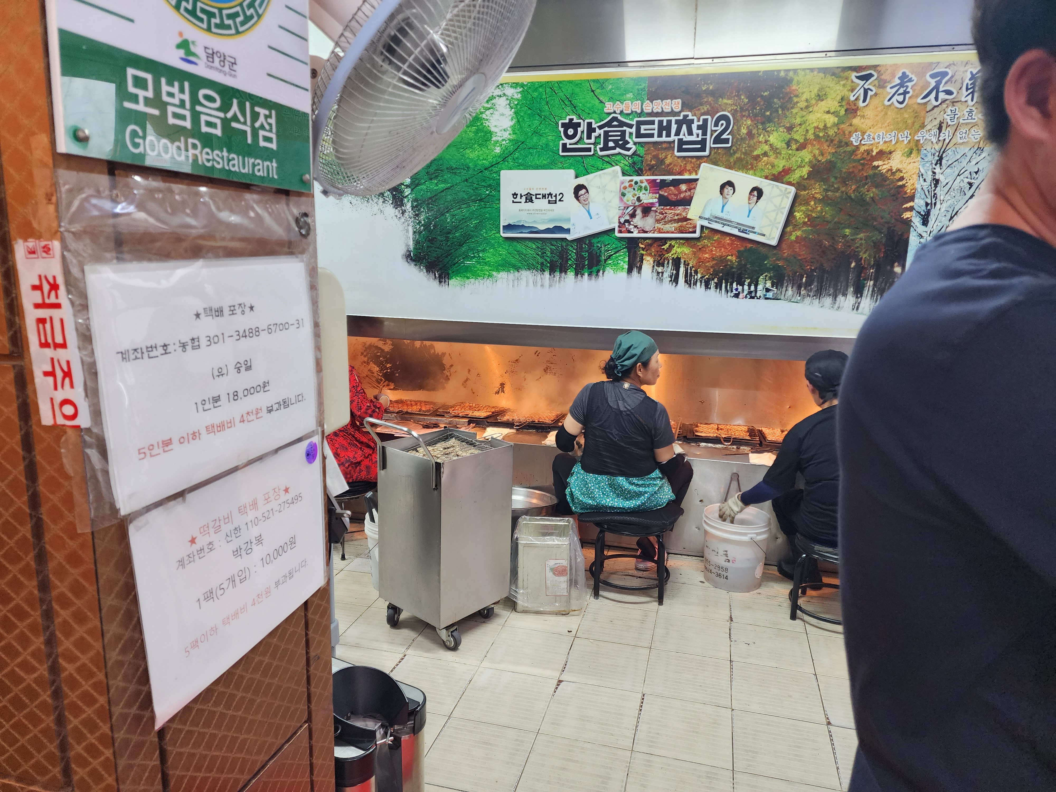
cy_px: 396
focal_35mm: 23
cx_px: 528
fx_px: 702
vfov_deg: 58.9
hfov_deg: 73.9
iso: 250
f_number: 1.8
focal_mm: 6.4
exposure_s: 1/120
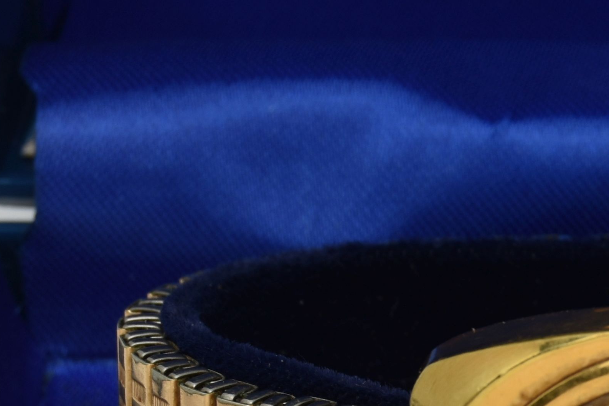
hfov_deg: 6.6
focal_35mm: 312
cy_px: 455
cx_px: 772
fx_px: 5276
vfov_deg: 4.4
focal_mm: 55
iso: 100
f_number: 8
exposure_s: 1/125
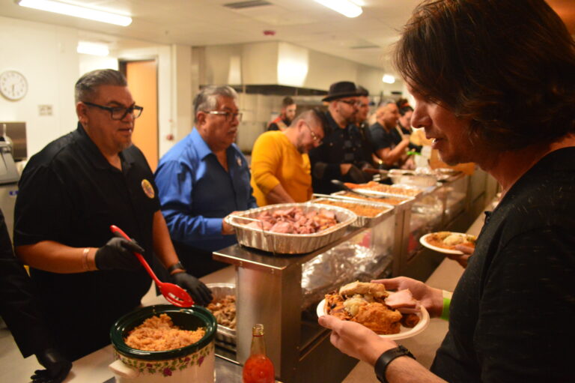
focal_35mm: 27
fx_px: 431
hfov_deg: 67.4
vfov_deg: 47.9
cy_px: 192
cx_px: 288
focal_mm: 18
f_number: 3.5
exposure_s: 1/200
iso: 3200
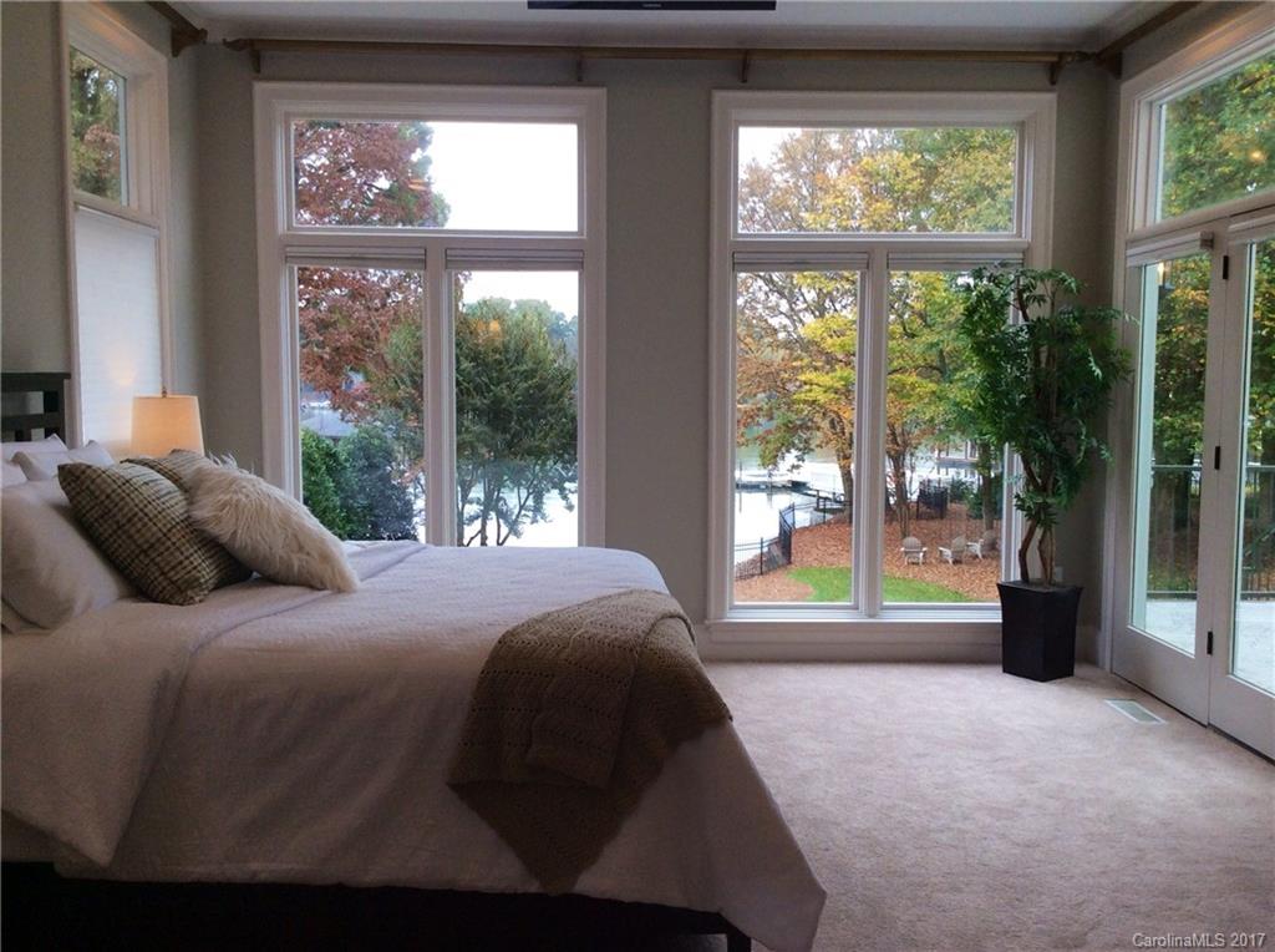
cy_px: 476
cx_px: 638
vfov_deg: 42.8
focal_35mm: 33
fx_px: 1213
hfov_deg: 55.4
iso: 50
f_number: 2.4
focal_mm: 3.3
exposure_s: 1/120
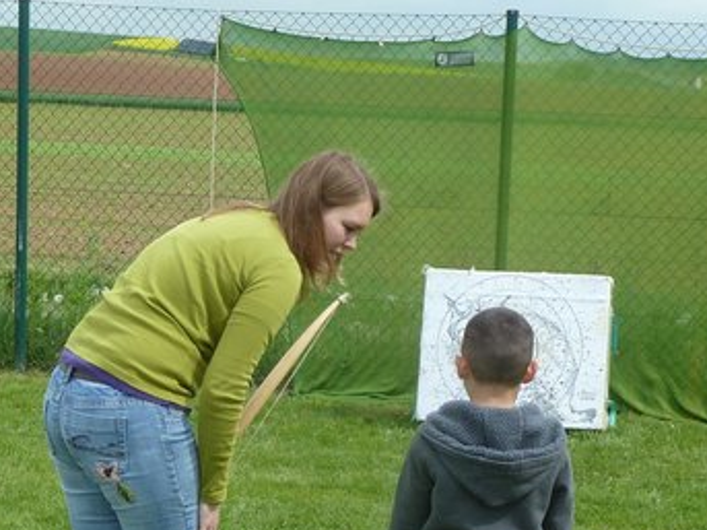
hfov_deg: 20.0
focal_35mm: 98
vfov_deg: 15.0
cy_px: 405
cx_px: 307
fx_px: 2001
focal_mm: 7.9
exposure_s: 1/320
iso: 80
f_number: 4
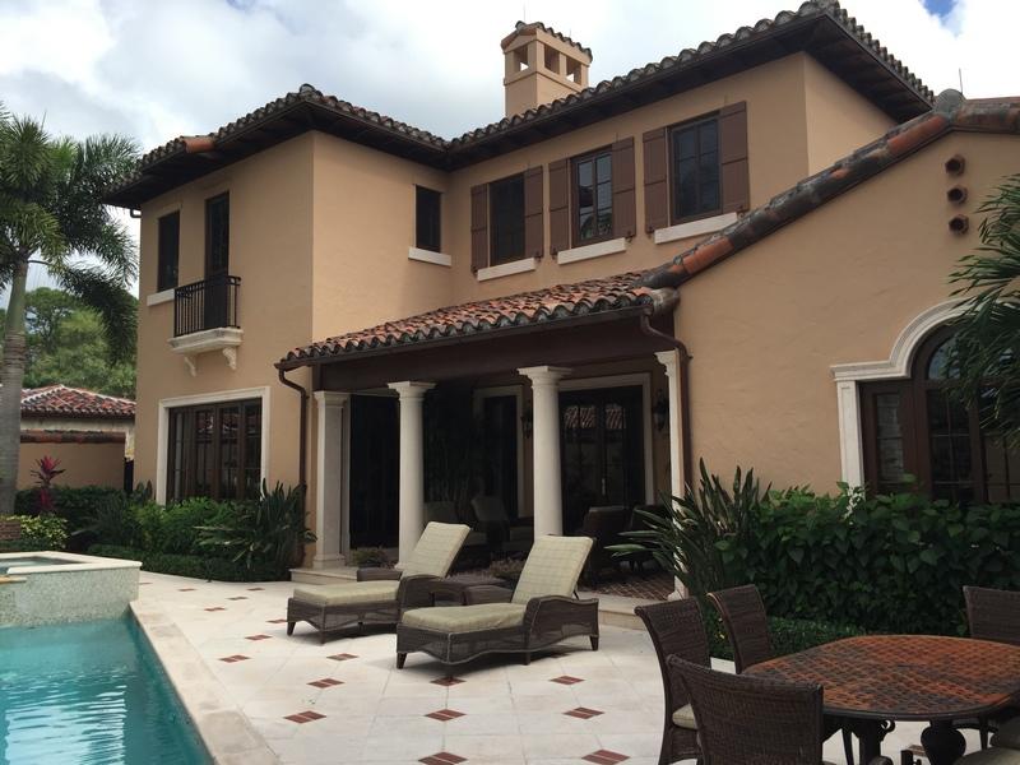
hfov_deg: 61.7
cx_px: 510
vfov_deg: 48.2
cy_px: 382
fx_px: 855
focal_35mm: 29
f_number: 2.2
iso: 32
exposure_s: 1/1522
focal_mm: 4.15
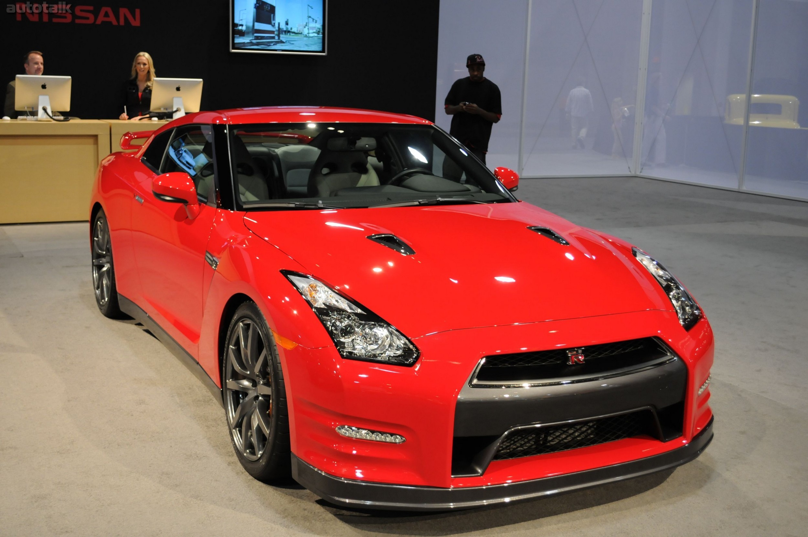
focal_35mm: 45
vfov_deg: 29.8
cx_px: 404
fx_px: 1009
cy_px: 268
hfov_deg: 43.6
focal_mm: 30
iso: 800
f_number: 4.5
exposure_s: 1/80
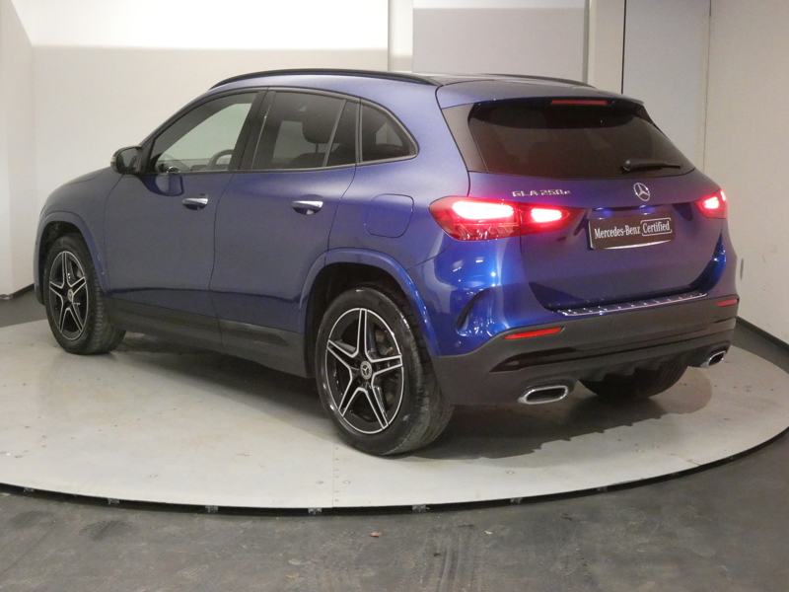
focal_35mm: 50
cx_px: 394
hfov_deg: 38.2
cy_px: 296
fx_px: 1140
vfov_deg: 29.1
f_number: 3.9
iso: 1600
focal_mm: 9
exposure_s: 1/50
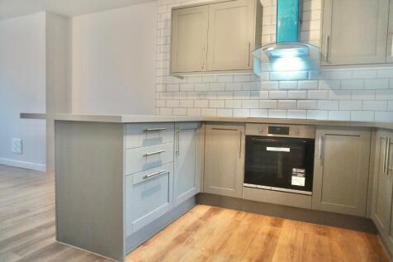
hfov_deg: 73.8
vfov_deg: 53.1
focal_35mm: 24
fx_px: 262
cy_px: 131
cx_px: 196
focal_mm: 16
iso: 4000
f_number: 3.5
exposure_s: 1/125
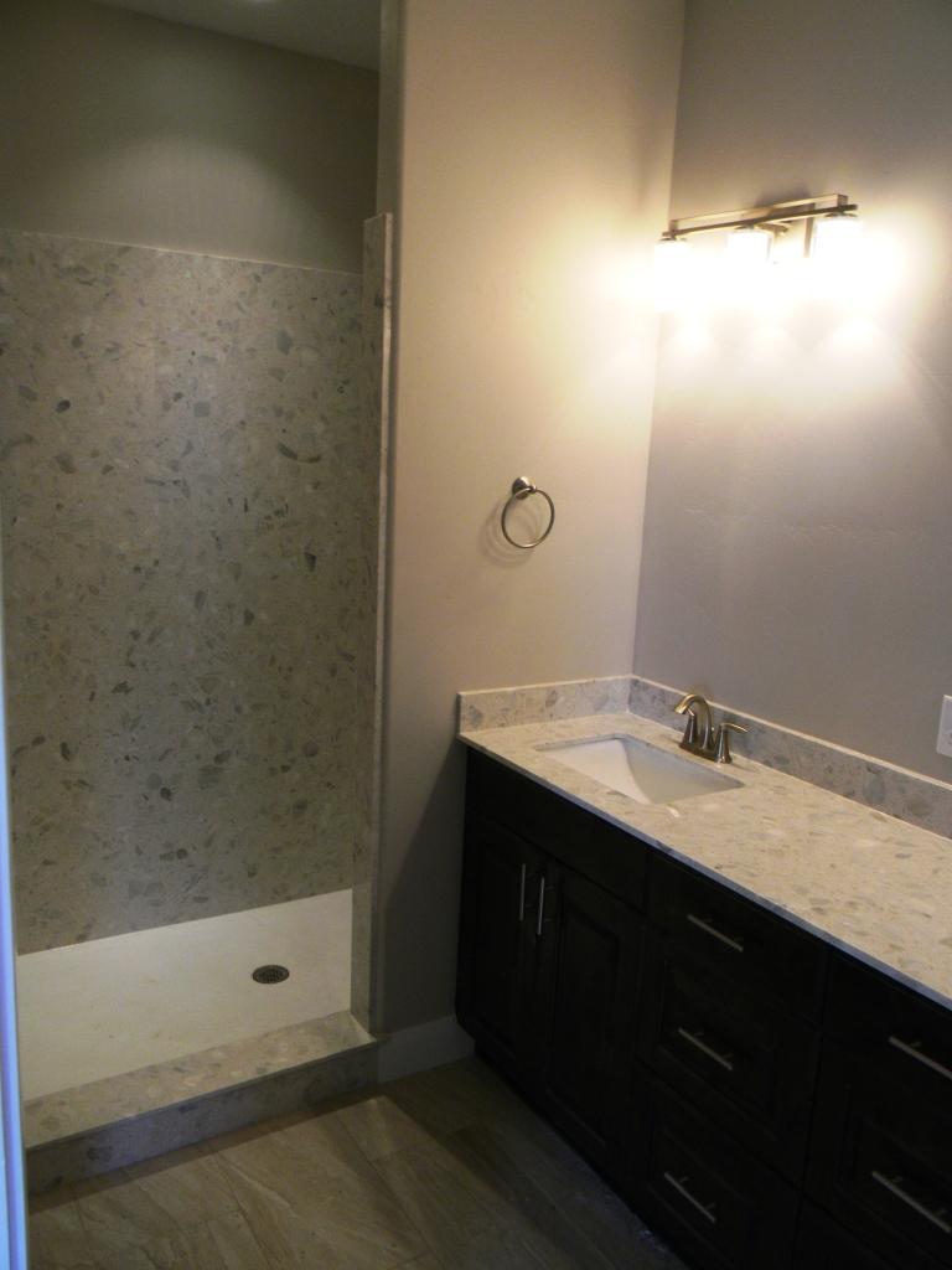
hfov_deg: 49.7
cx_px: 476
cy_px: 635
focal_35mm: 28
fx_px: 1027
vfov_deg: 63.4
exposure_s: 1/30
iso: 146
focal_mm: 5
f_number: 3.5
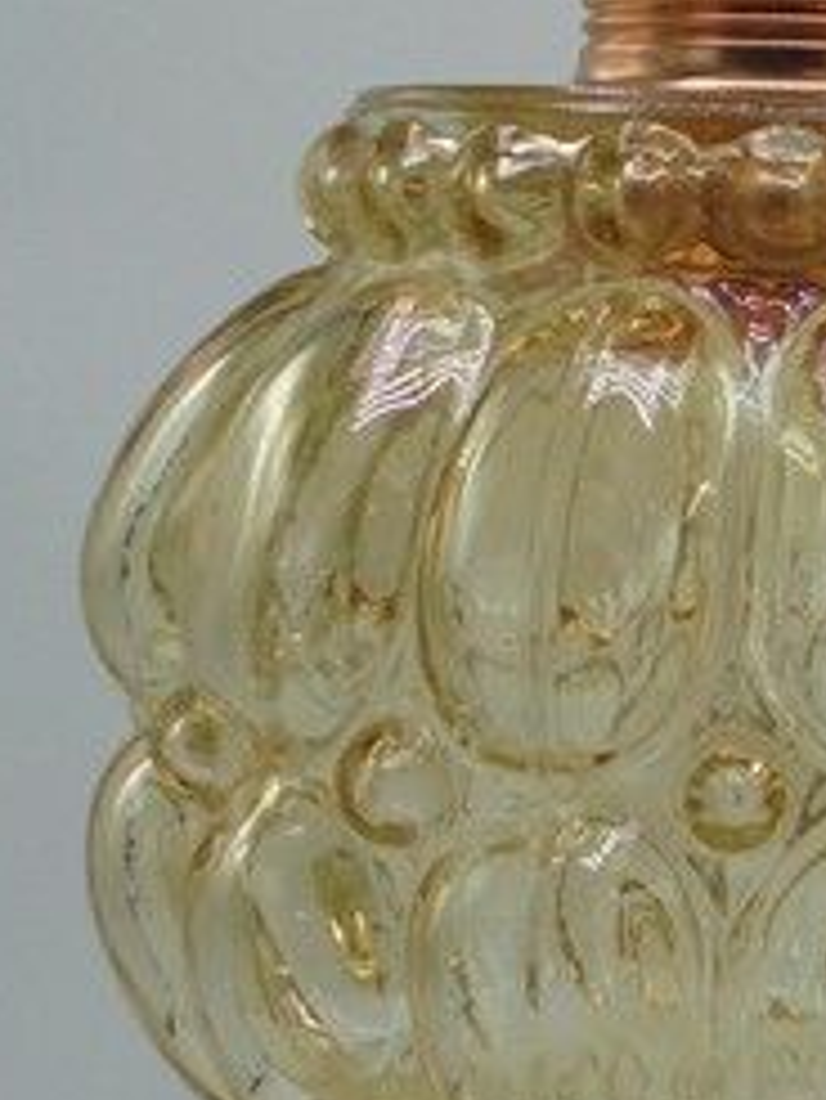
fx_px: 3974
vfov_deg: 15.8
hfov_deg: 11.1
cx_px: 1457
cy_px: 561
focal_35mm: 125
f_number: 4
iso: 100
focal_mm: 6.1
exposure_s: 1/160
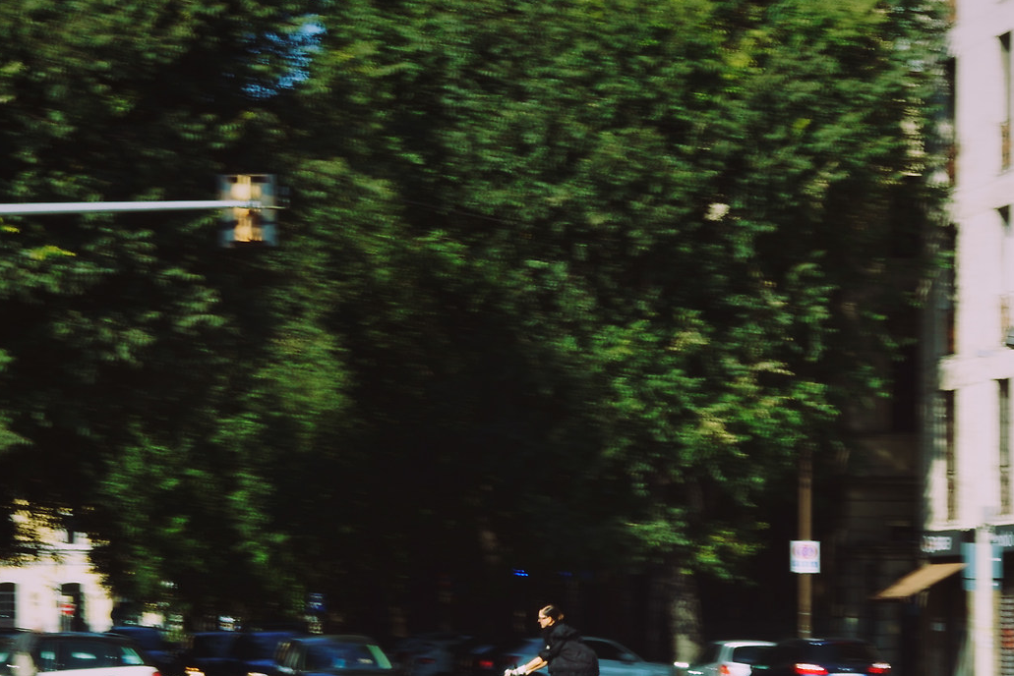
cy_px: 656
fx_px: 3442
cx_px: 568
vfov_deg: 11.1
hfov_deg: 16.8
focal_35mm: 122
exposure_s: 1/30
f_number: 16
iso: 100
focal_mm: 35
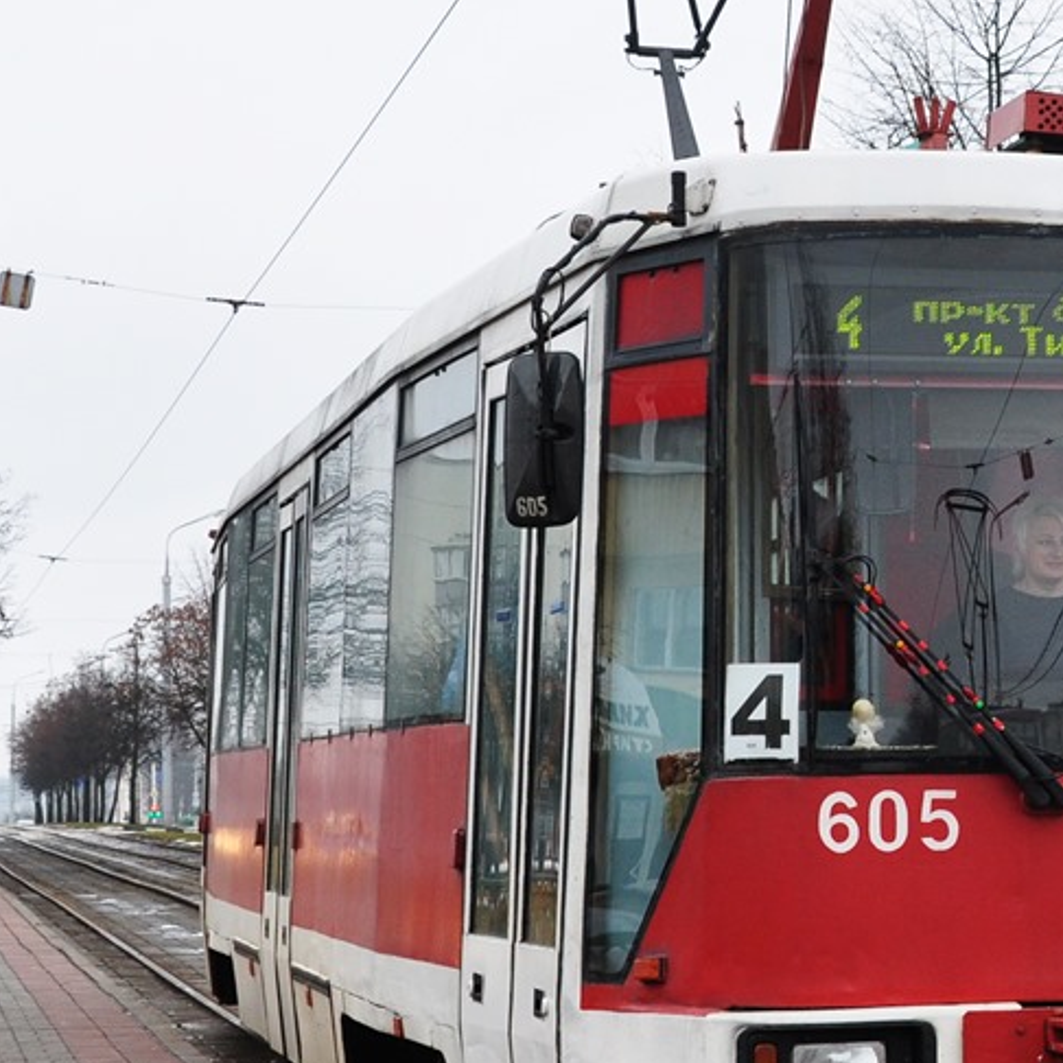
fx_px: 3057
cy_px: 443
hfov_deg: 19.4
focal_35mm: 88
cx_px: 956
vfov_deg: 19.7
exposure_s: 1/50
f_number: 8
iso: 400
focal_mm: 28
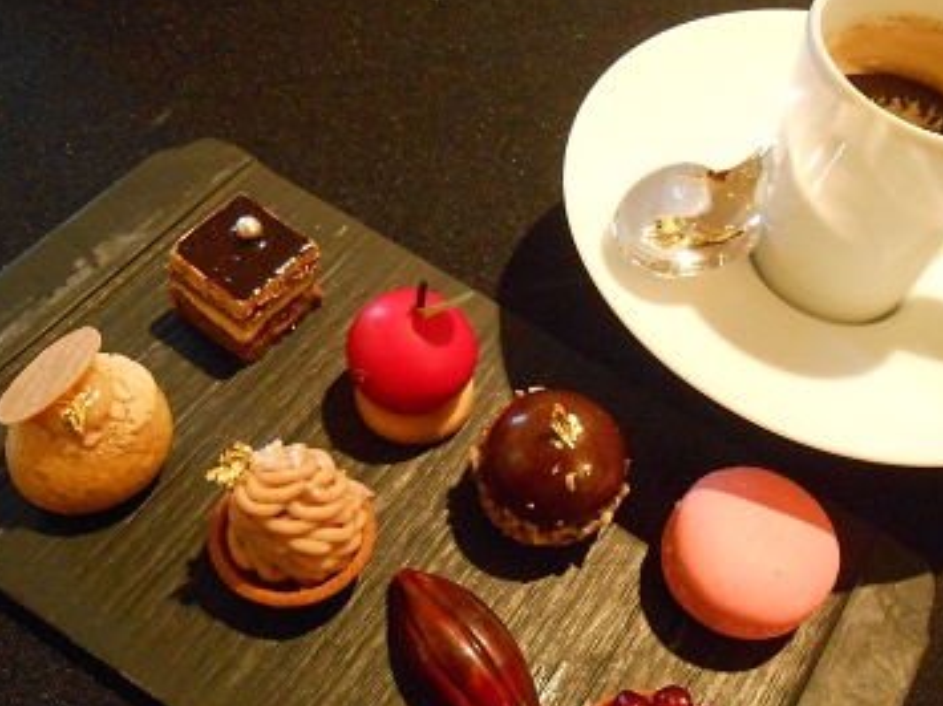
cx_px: 551
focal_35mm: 39
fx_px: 1062
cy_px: 427
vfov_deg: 36.6
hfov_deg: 47.7
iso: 800
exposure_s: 1/20
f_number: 3.8
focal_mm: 5.3
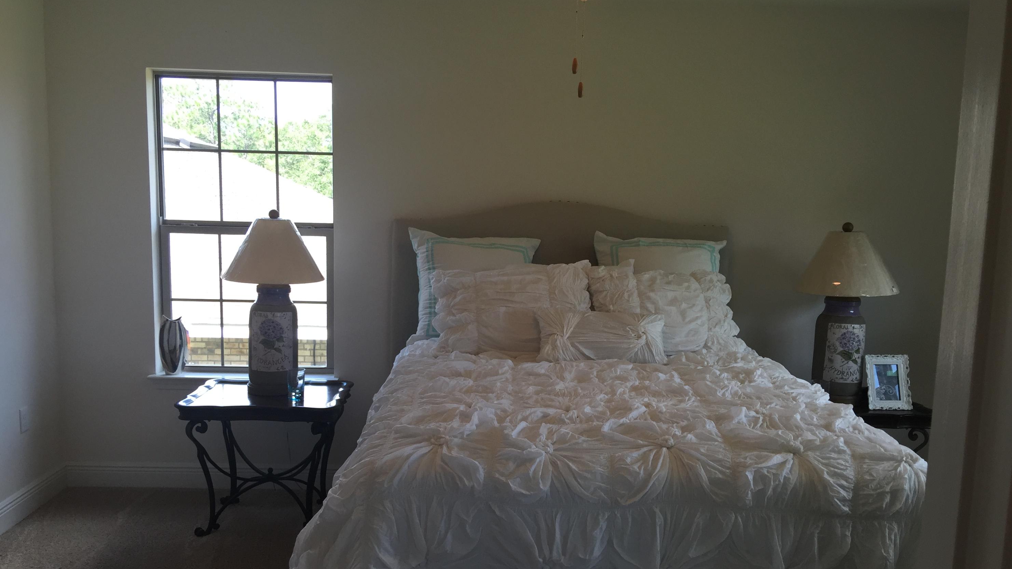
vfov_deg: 36.6
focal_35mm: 32
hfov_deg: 61.0
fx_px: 859
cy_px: 330
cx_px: 502
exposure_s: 1/120
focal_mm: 4.15
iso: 50
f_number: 2.2
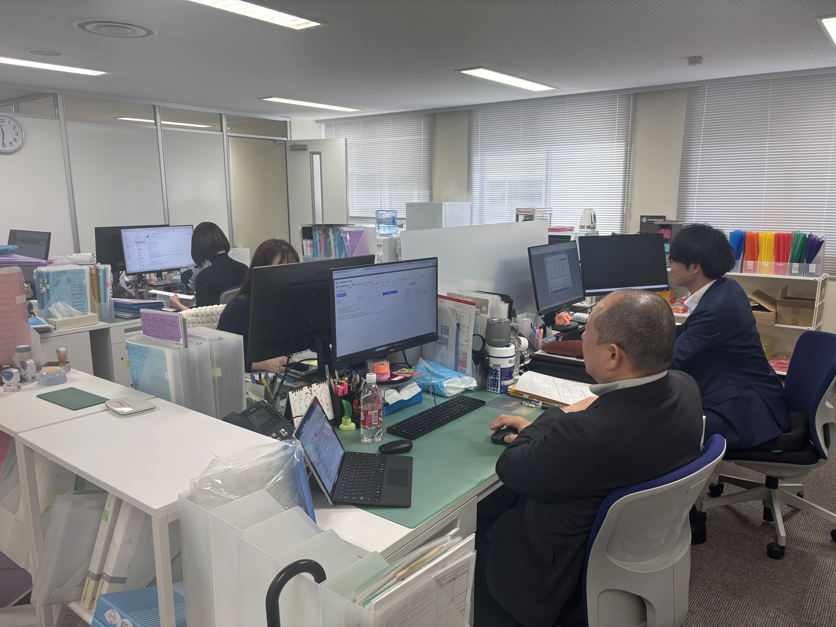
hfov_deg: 67.3
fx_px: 628
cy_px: 314
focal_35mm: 26
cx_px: 418
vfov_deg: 53.1
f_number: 1.6
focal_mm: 5.96
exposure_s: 1/100
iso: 64
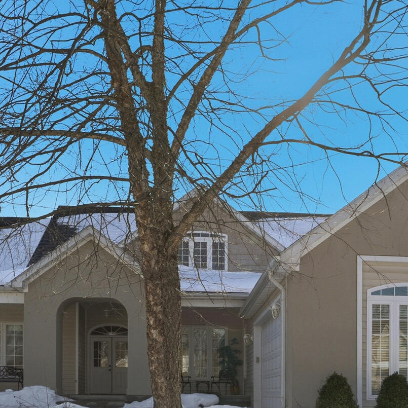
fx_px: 507
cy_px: 299
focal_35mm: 38
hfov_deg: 43.6
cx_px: 251
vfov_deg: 42.7
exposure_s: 1/4000
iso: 100
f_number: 5
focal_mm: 12
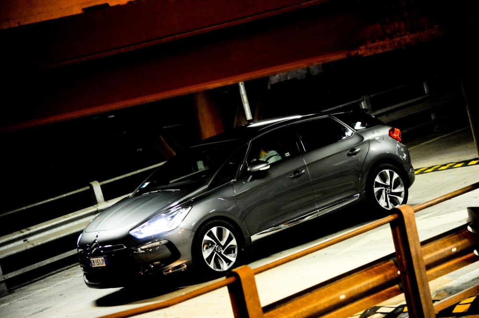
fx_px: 1595
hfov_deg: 17.1
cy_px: 159
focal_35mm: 120
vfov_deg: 11.4
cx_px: 240
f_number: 4
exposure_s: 1/40
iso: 3200
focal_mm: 120
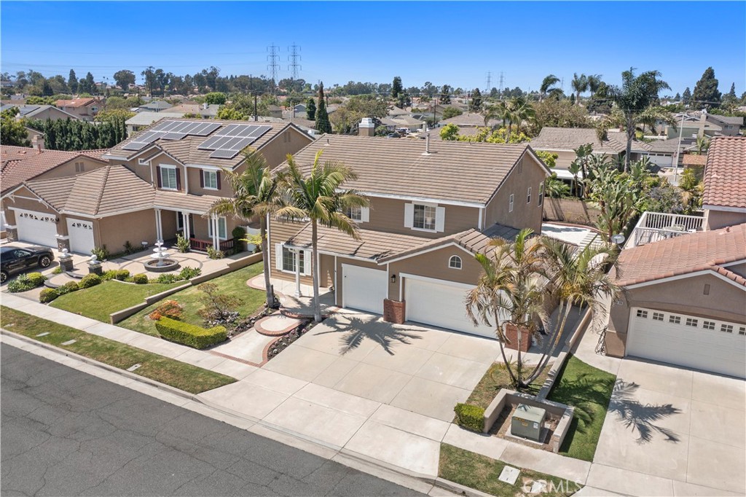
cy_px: 248
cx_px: 373
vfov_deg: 46.4
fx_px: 580
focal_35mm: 28
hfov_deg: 65.5
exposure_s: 1/3200
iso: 100
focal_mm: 10.26
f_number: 2.8
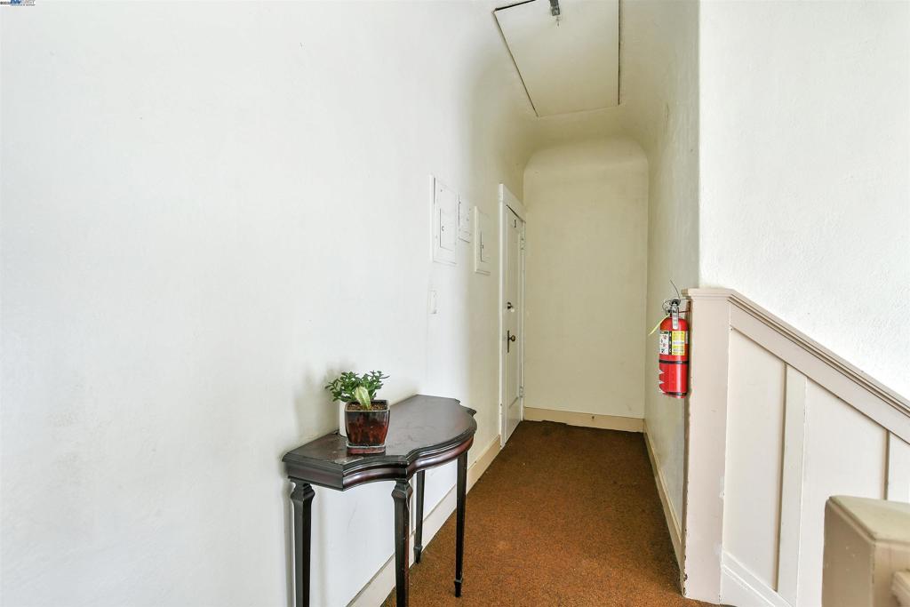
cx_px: 455
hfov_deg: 100.4
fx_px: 379
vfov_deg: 77.3
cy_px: 304
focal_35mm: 15
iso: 200
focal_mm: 10
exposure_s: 1/8
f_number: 4.5
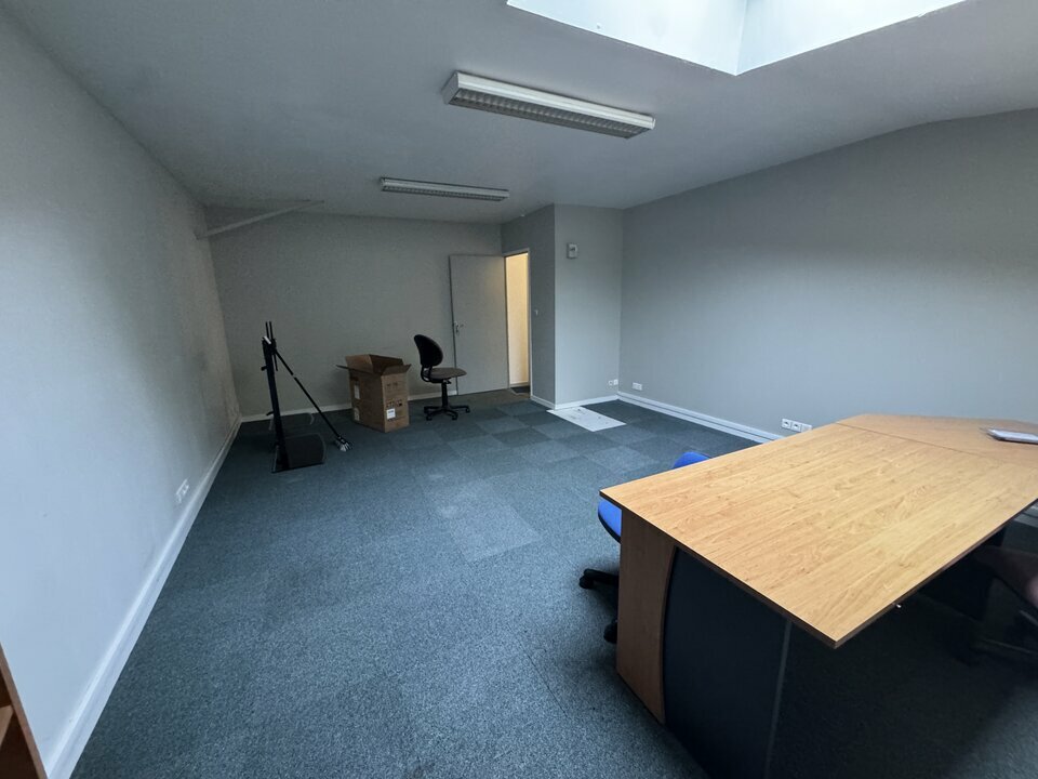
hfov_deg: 102.1
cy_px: 390
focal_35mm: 14
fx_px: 420
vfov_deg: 85.7
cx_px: 519
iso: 800
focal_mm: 2.22
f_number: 2.2
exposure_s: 1/60
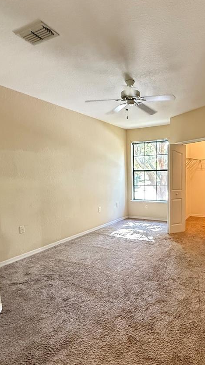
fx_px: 213
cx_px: 140
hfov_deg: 50.4
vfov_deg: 81.1
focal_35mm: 22
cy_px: 194
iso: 800
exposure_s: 1/60
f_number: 2.2
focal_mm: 2.22
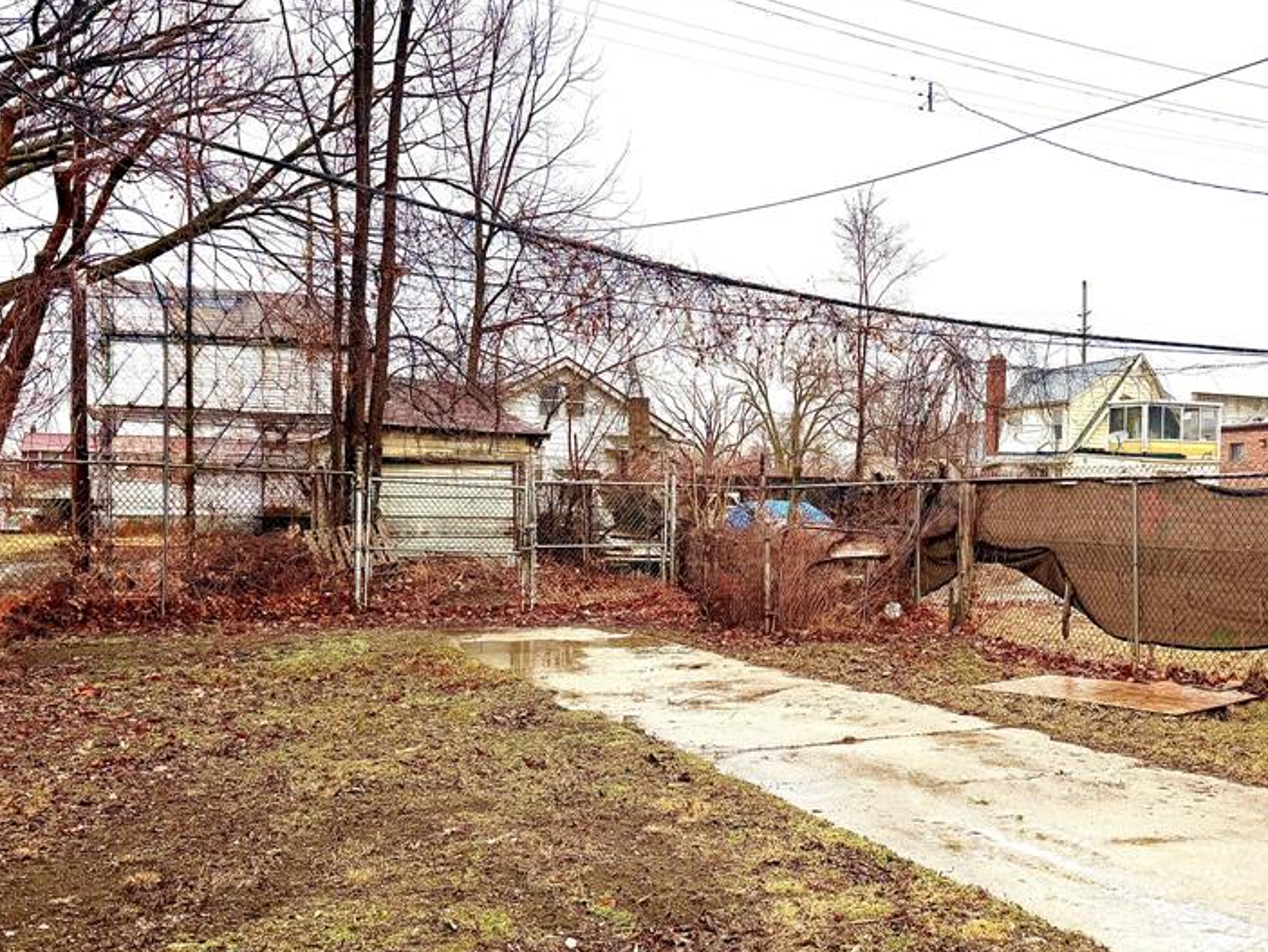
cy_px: 508
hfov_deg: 52.2
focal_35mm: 35
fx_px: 1283
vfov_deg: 40.7
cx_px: 777
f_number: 1.78
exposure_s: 1/689
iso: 80
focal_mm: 6.76
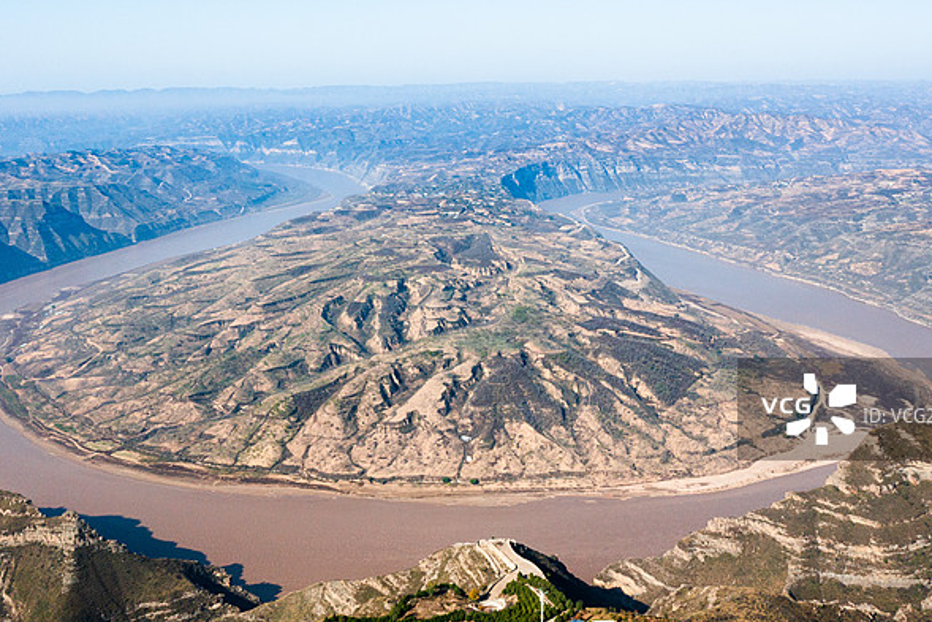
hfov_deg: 50.7
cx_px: 457
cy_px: 213
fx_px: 984
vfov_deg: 34.8
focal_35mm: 38
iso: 100
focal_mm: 10.26
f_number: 11
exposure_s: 1/240
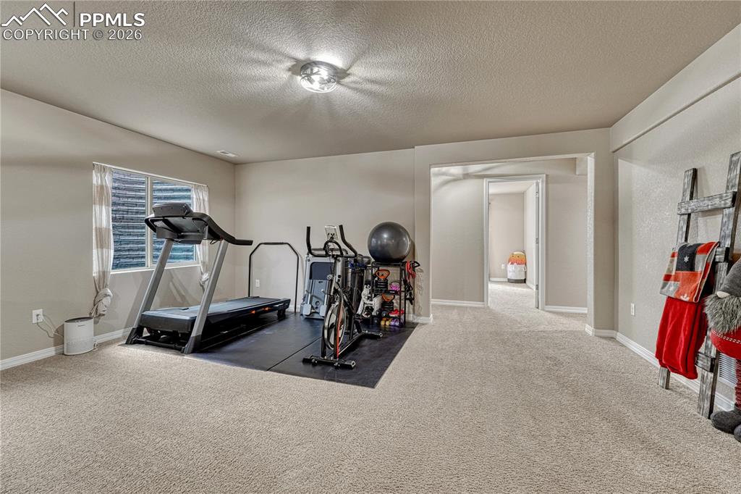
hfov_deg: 104.3
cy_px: 247
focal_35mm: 14
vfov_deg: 81.2
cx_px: 370
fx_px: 288
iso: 400
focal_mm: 14
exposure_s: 1/2.5
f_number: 8
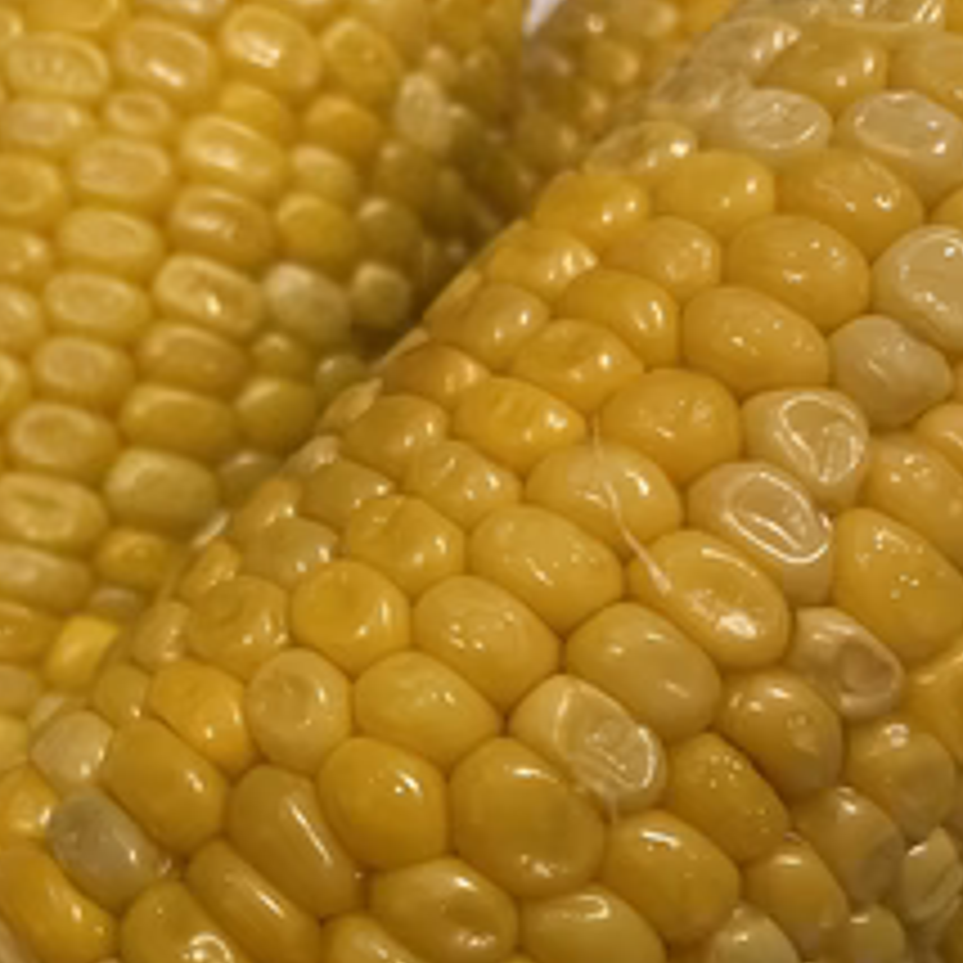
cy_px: 644
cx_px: 378
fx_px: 1353
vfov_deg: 38.7
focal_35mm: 43
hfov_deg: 39.0
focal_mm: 4.2
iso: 400
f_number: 1.6
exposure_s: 1/50
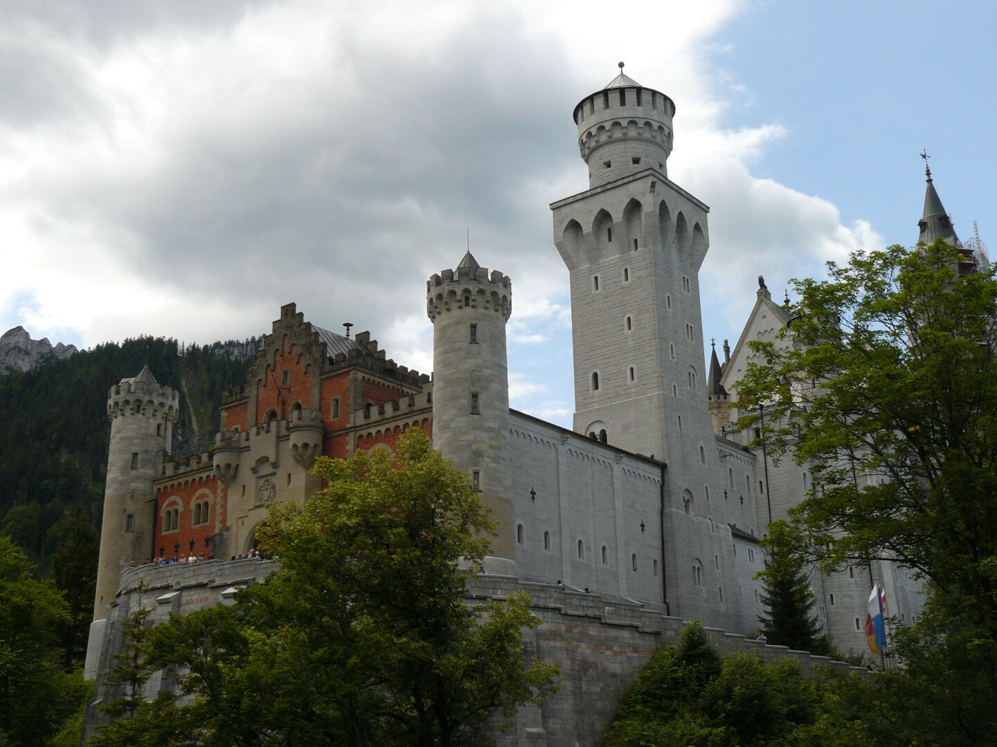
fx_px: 1325
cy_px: 374
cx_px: 498
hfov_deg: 41.2
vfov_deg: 31.5
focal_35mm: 46
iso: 100
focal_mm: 7.7
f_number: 5.6
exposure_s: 1/320
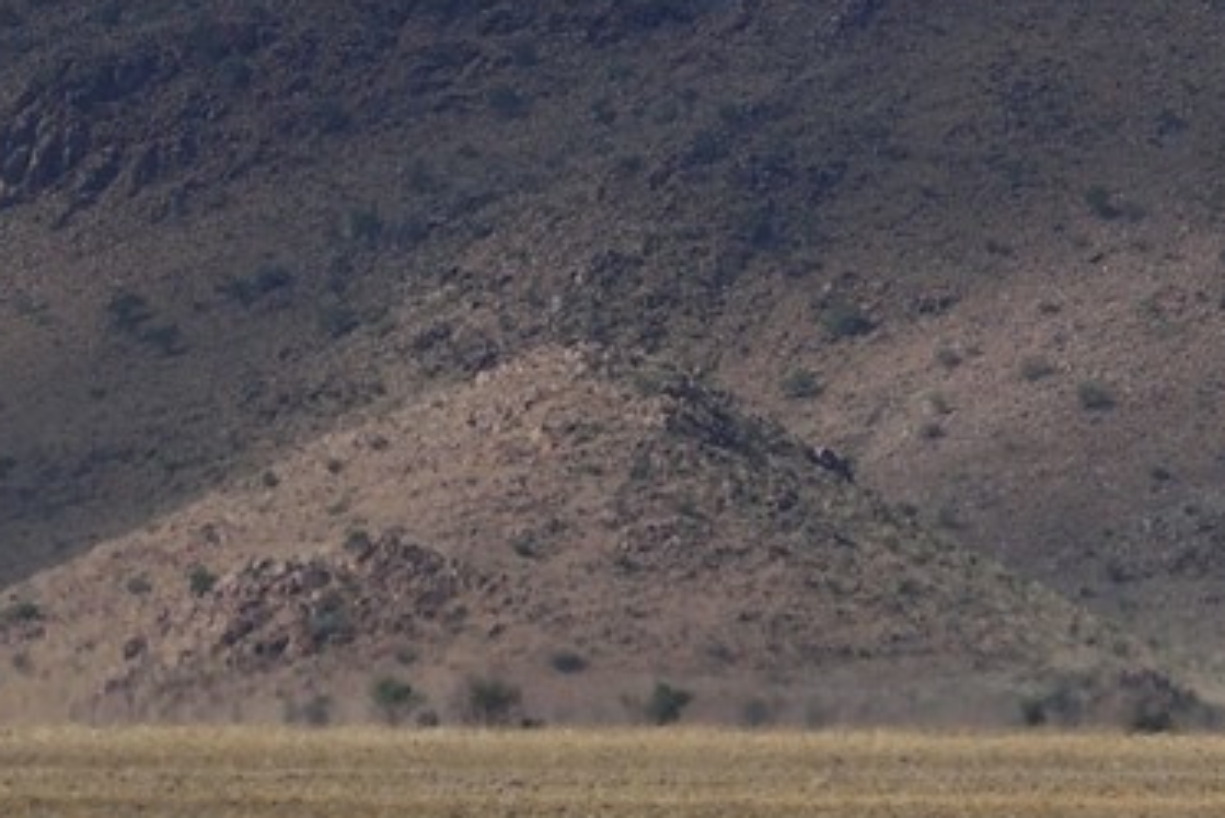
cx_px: 2430
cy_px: -391
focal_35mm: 793
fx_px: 26993
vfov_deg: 1.7
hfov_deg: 2.6
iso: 400
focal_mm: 185
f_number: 7.1
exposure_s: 1/3200
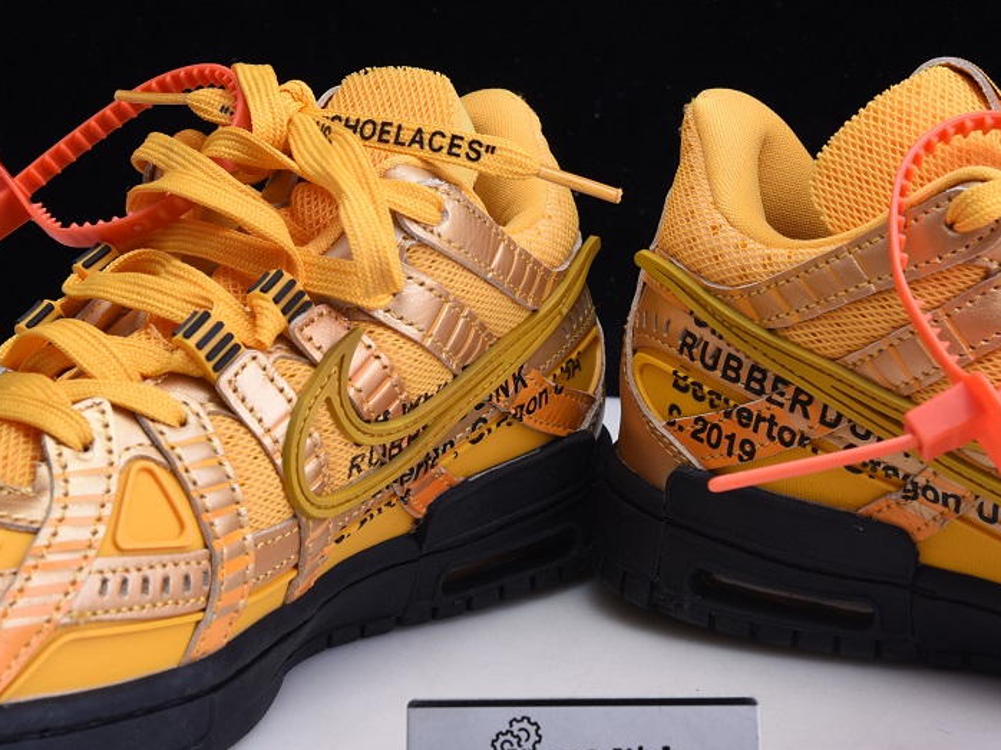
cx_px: 558
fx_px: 2486
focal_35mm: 86
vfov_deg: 17.1
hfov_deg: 22.8
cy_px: 273
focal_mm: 52
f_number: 11
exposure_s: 1/160
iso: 100
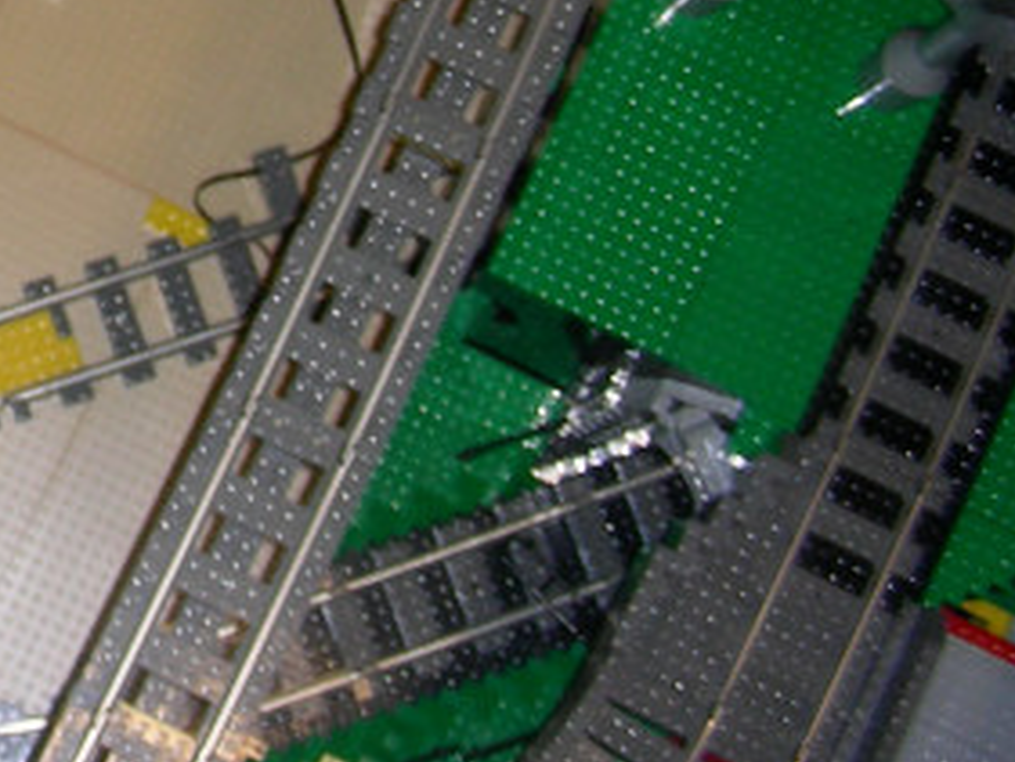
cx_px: -419
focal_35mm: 108
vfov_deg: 13.3
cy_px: -202
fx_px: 3168
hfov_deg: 16.8
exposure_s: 1/60.1
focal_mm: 6.3
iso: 50
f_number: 3.5
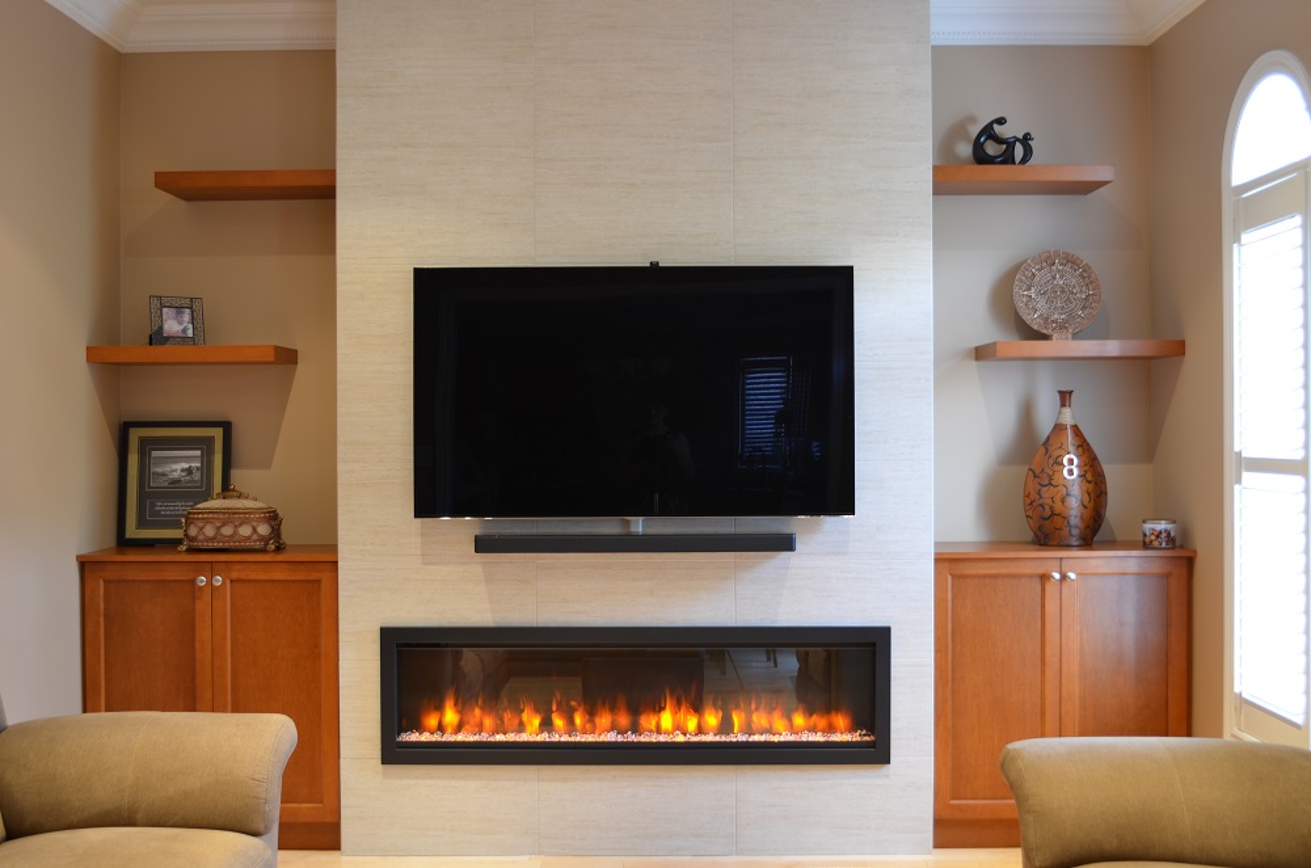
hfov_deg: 49.6
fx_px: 1417
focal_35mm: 39
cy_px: 434
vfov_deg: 34.1
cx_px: 656
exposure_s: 1/1.6
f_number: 4.2
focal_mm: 26
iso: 100
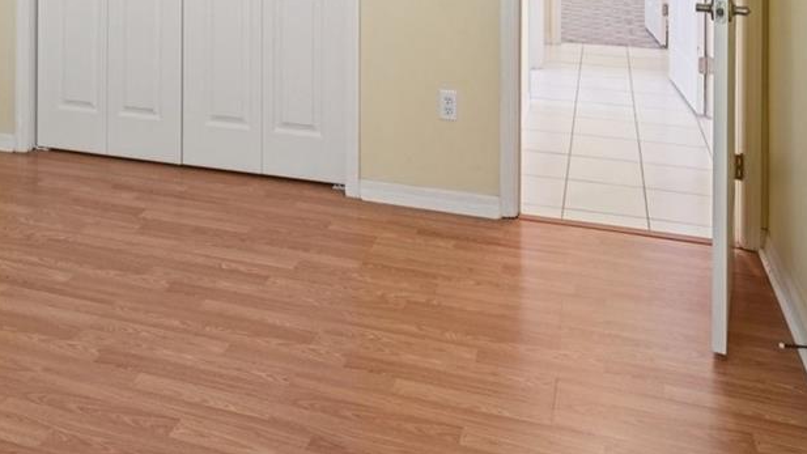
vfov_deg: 26.3
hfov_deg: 52.5
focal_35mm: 38
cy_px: -144
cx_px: 331
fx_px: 813
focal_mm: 14
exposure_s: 1/8
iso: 400
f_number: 8
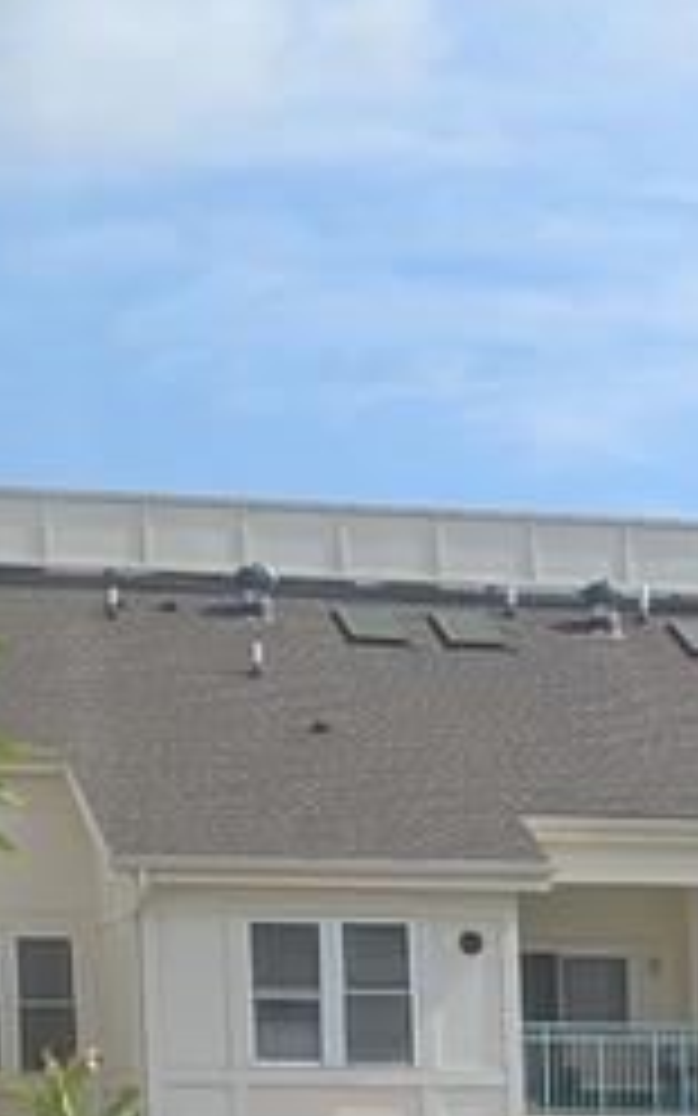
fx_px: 4809
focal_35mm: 158
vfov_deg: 12.3
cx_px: 1193
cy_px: 1930
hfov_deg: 8.1
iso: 21
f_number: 1.68
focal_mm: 6.9
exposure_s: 1/912
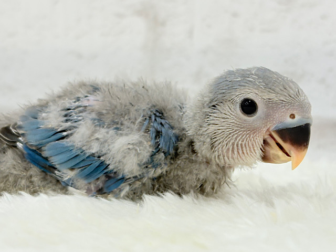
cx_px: 168
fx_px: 505
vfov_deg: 28.0
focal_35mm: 52
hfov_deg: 36.8
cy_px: 126
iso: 50
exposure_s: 1/50
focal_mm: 5.96
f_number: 1.6
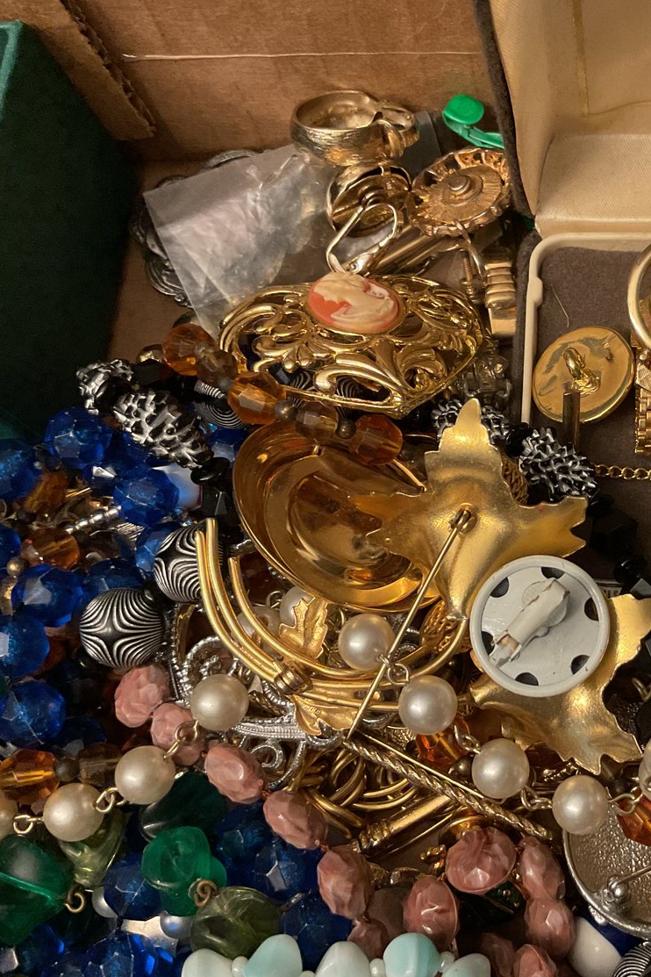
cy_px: 493
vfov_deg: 47.4
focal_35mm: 41
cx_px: 596
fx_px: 1112
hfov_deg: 31.0
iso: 250
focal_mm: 3
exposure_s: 1/60
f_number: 1.8
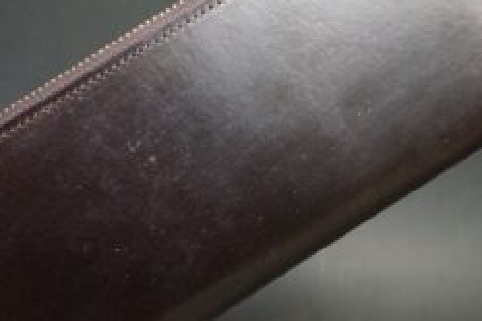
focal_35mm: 64
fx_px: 857
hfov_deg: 31.4
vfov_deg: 21.1
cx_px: 243
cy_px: 102
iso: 3200
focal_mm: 26
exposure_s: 1/125
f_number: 4.5
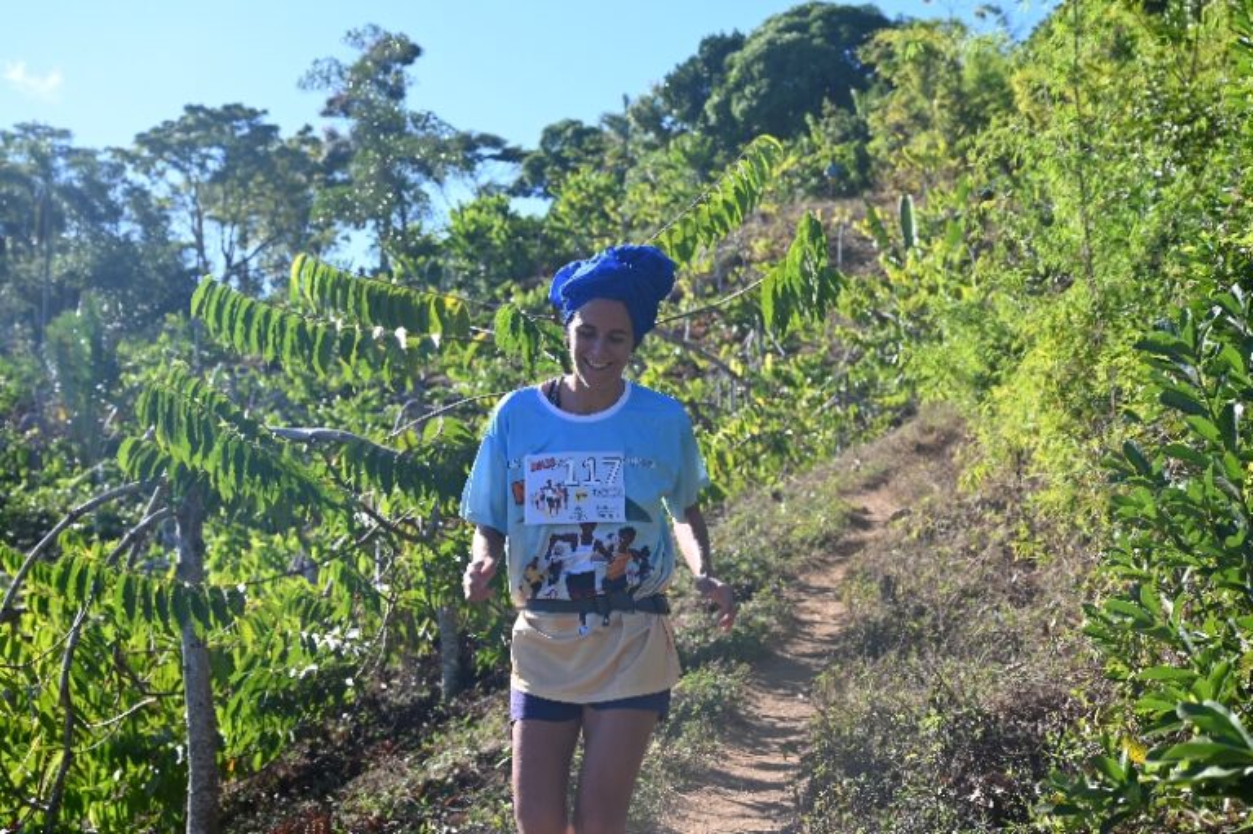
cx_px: 626
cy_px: 417
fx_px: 1913
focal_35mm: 55
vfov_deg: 24.6
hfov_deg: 36.3
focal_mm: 55
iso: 100
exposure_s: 1/250
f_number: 6.3
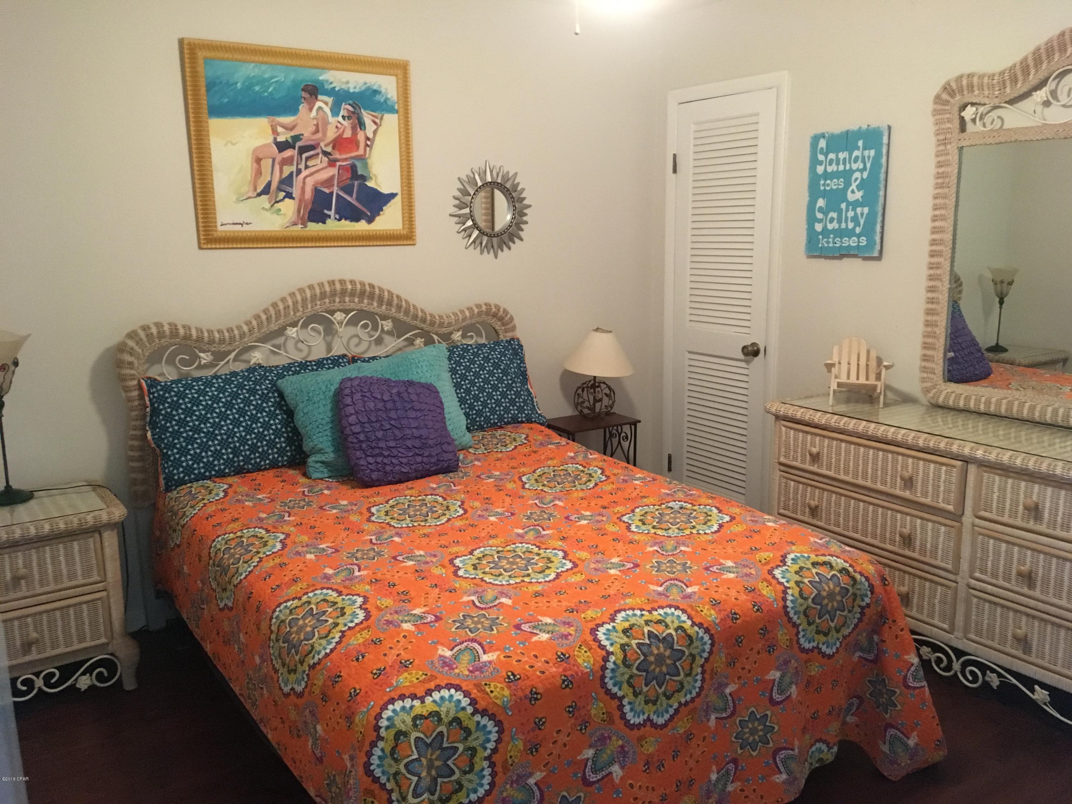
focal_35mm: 29
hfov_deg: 61.7
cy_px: 402
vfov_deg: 48.2
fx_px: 898
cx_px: 536
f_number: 2.2
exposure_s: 1/15
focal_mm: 4.15
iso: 320
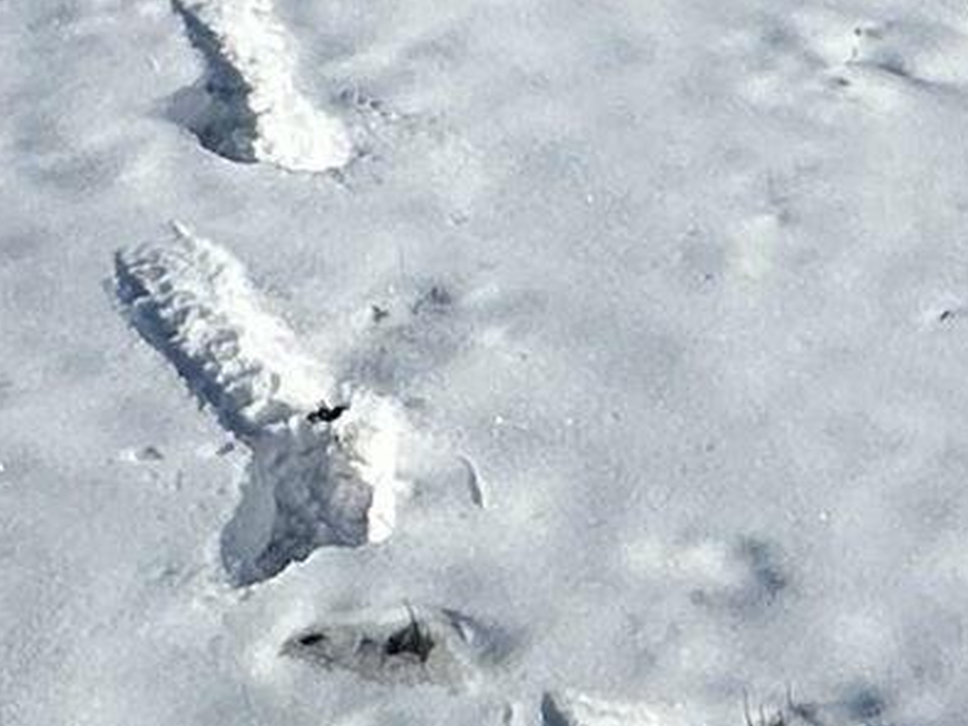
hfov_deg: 16.0
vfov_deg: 12.1
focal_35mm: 109
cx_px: 1608
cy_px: -709
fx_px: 3047
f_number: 2.2
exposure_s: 1/7813
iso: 50
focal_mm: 2.22
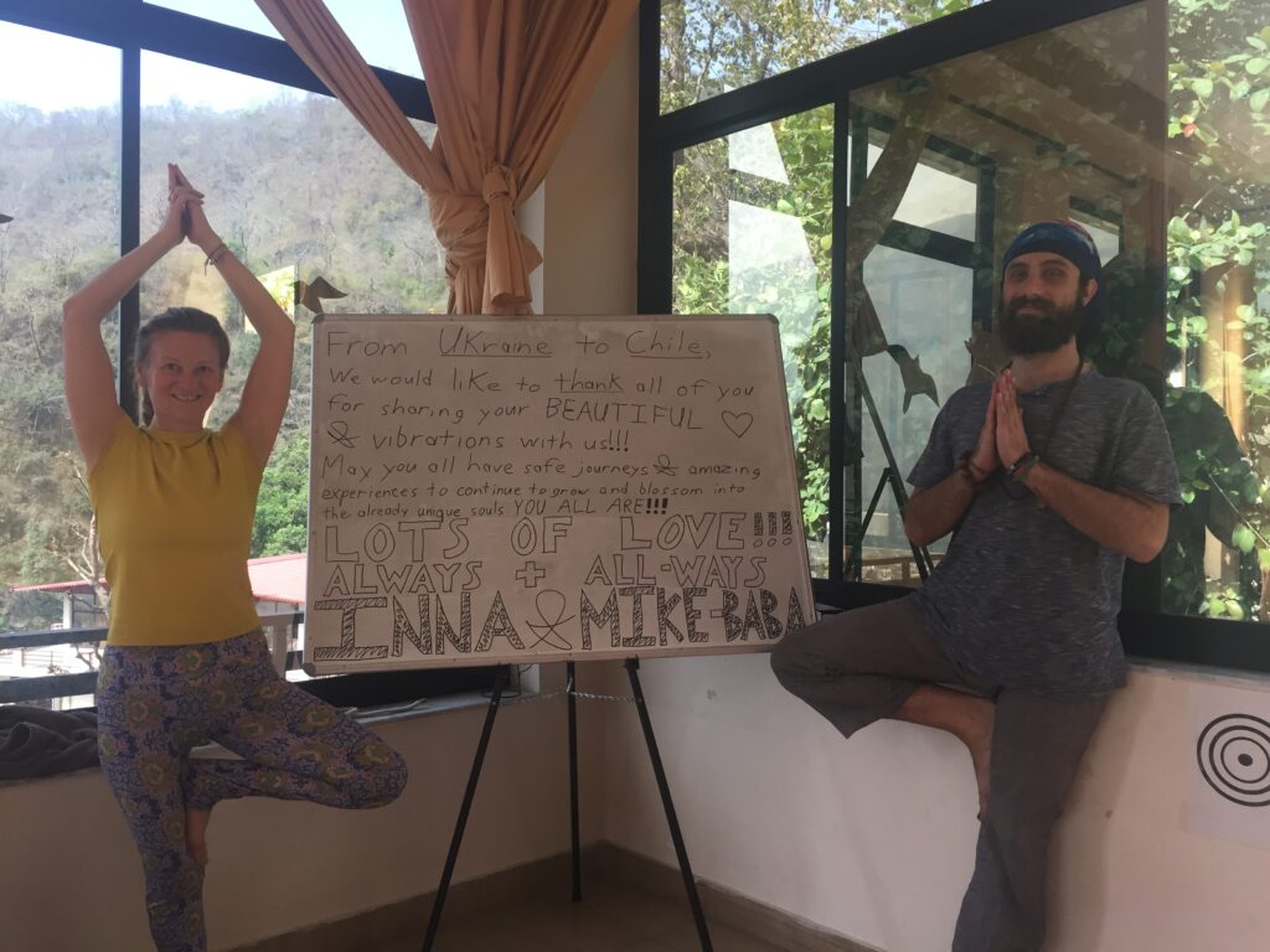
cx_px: 635
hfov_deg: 61.7
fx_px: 1064
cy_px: 476
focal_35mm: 29
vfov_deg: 48.2
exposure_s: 1/33
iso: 32
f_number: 2.2
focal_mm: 4.15
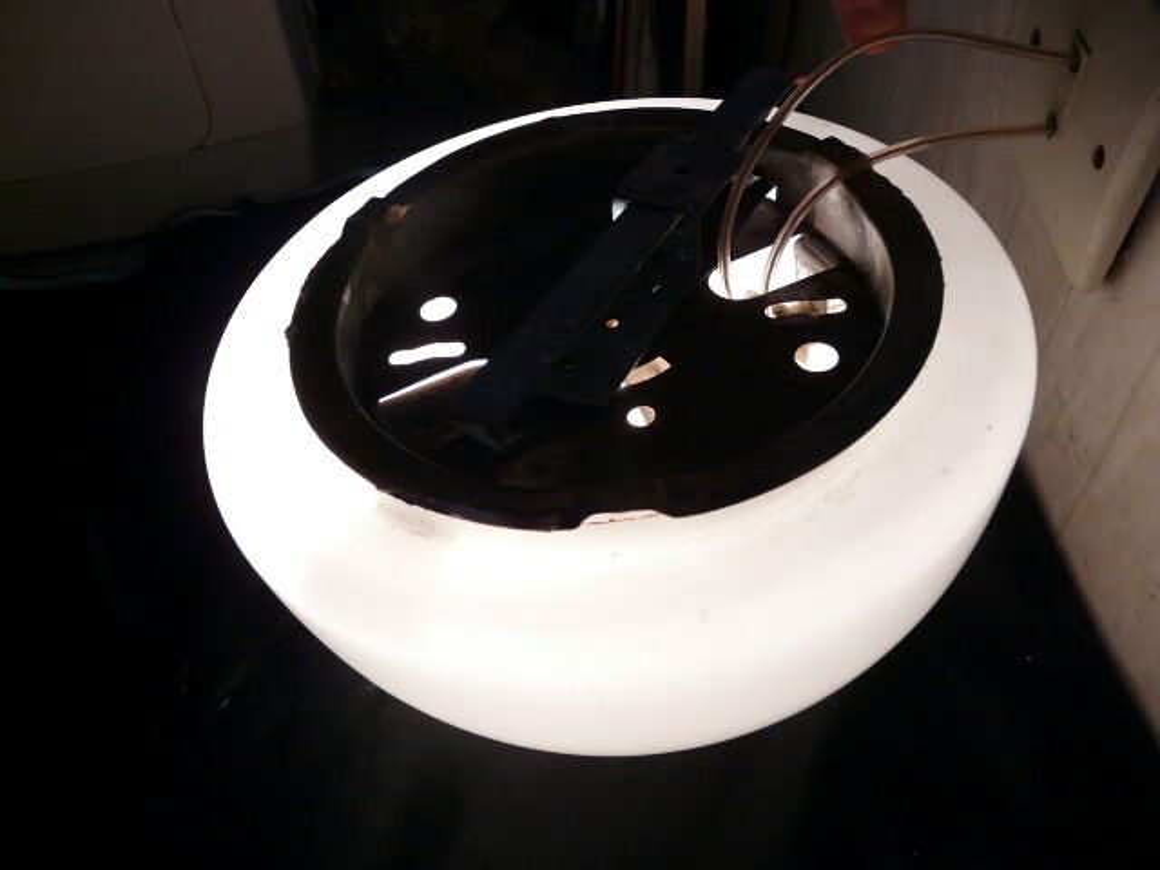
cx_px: 580
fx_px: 938
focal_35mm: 28
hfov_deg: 63.4
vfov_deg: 49.7
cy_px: 435
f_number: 2.8
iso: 100
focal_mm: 4.6
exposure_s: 1/100
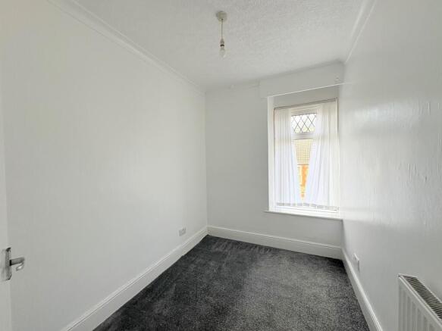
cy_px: 166
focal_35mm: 14
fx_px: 179
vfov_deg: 85.7
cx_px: 221
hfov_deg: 102.1
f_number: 2.2
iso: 64
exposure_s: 1/99
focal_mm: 2.22
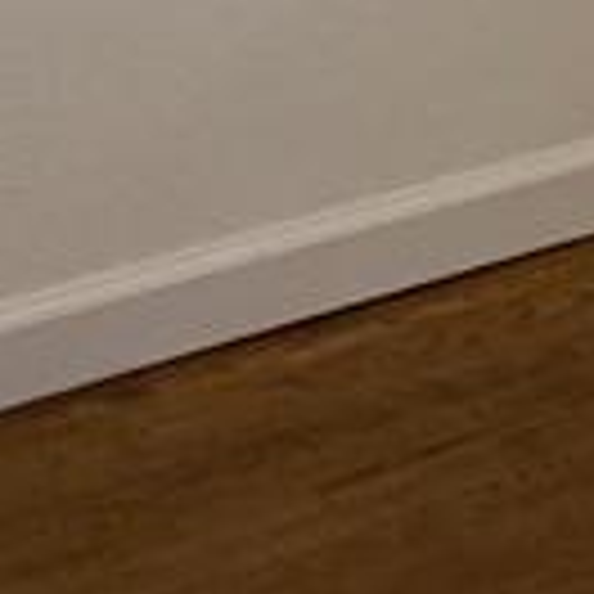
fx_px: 3456
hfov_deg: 8.0
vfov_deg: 8.7
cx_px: 1940
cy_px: -976
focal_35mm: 178
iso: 200
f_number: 1.8
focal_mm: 4.25
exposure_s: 1/60
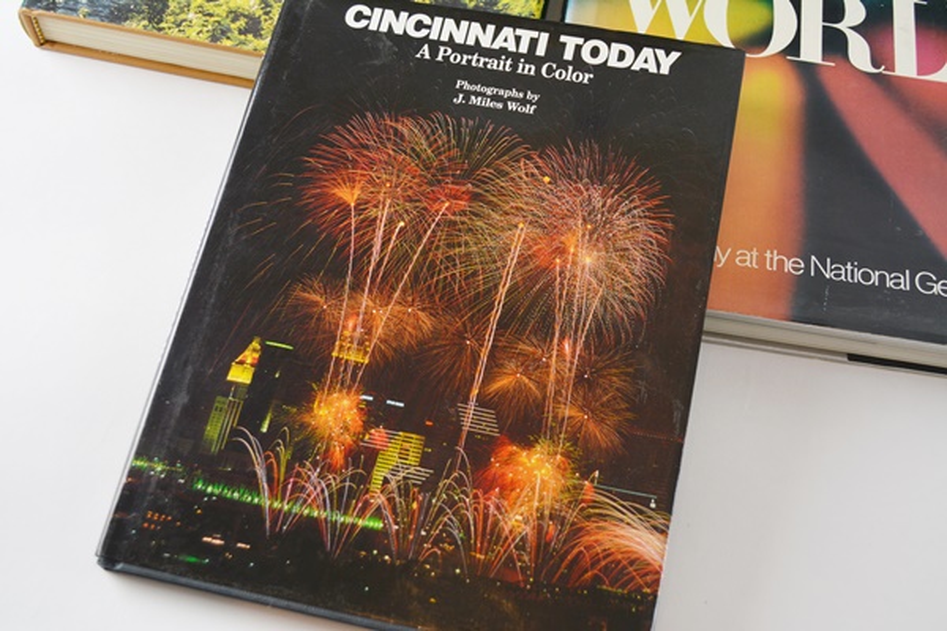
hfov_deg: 43.6
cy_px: 316
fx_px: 1184
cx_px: 474
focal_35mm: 45
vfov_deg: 29.9
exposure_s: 1/100
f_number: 5
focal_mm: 30
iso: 400
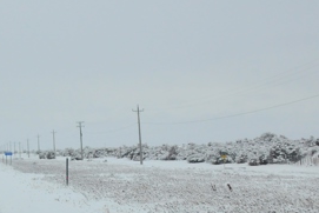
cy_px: 26
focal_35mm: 108
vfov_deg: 12.6
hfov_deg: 18.0
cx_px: -64
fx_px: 957
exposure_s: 1/2500
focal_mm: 26
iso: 800
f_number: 5.6
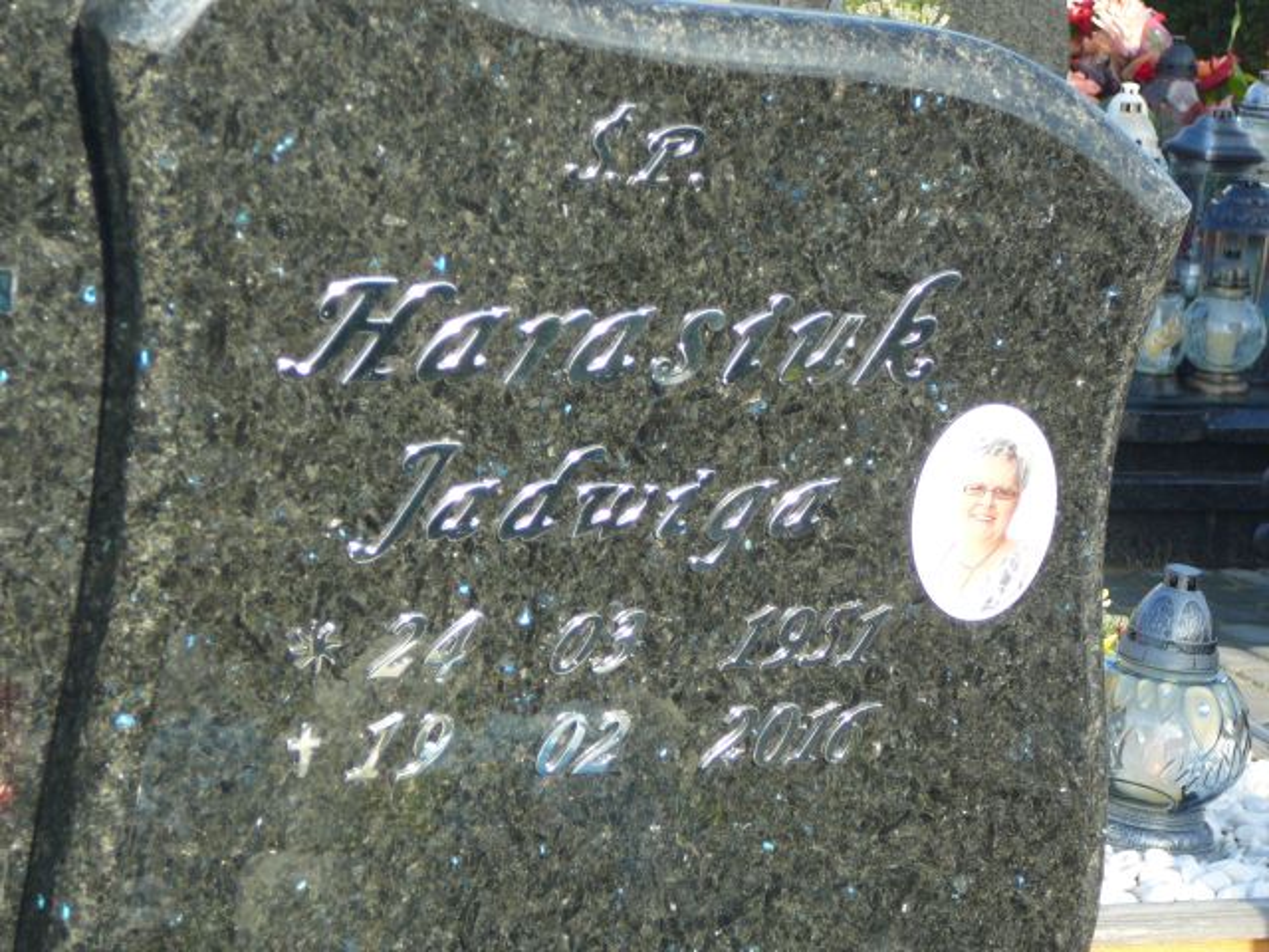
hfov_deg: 18.7
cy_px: 476
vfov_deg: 14.1
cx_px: 634
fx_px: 3849
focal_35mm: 105
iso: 80
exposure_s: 1/160
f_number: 3.9
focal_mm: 15.6
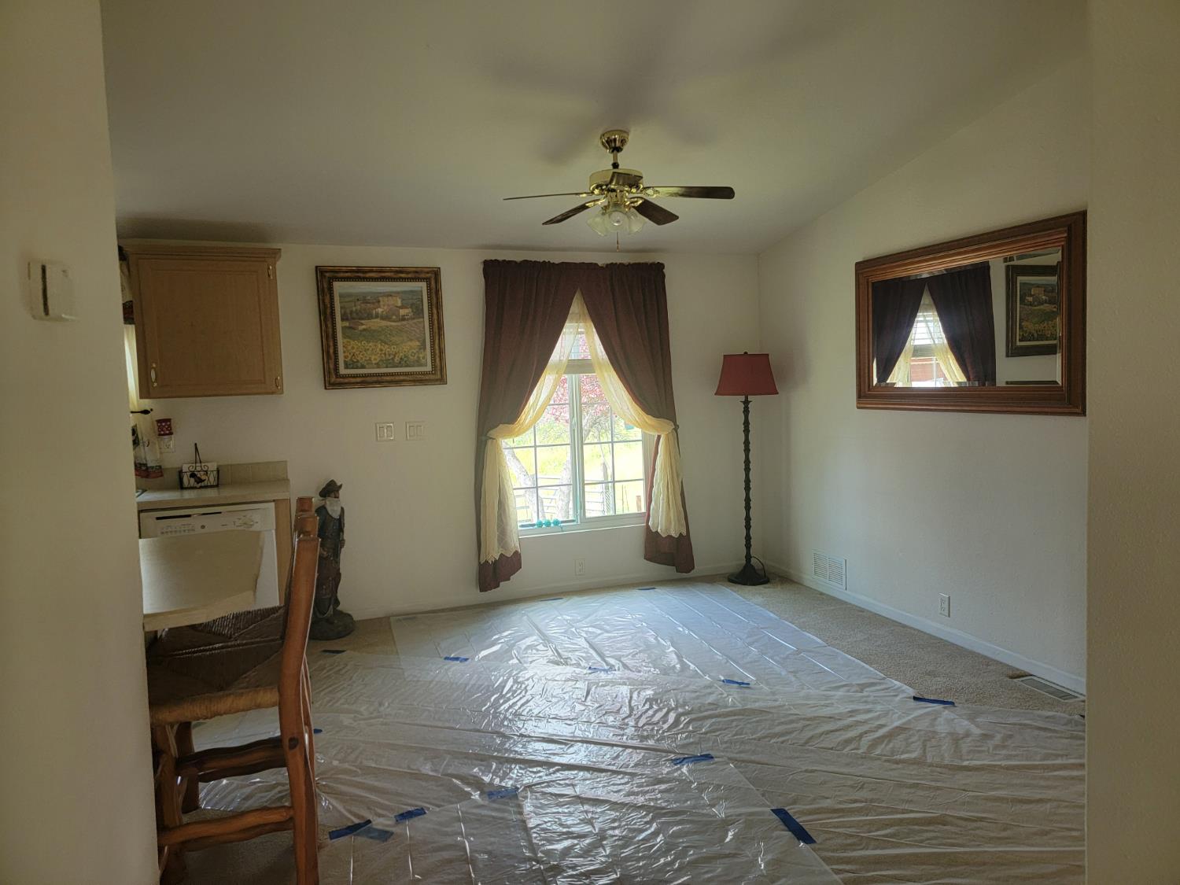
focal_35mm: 24
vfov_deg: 56.8
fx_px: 818
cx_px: 590
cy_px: 442
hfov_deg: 71.6
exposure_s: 1/120
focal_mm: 6.7
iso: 160
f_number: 1.8
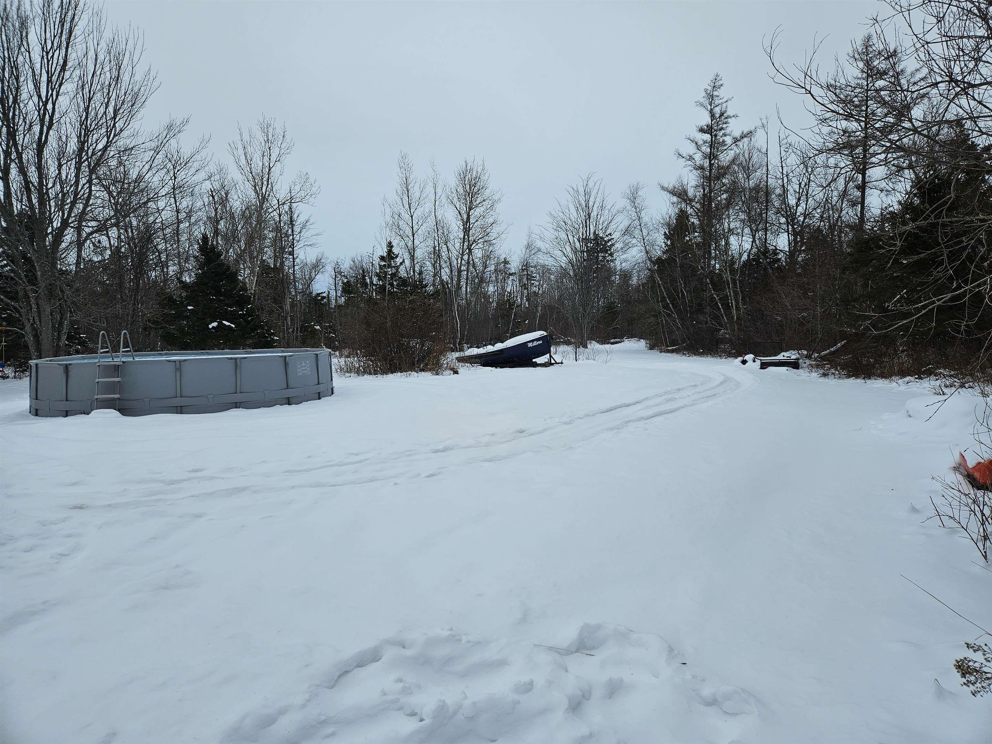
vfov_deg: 58.9
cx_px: 496
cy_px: 372
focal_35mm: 23
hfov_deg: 73.9
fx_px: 659
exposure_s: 1/1269
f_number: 1.8
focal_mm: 5.4
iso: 25
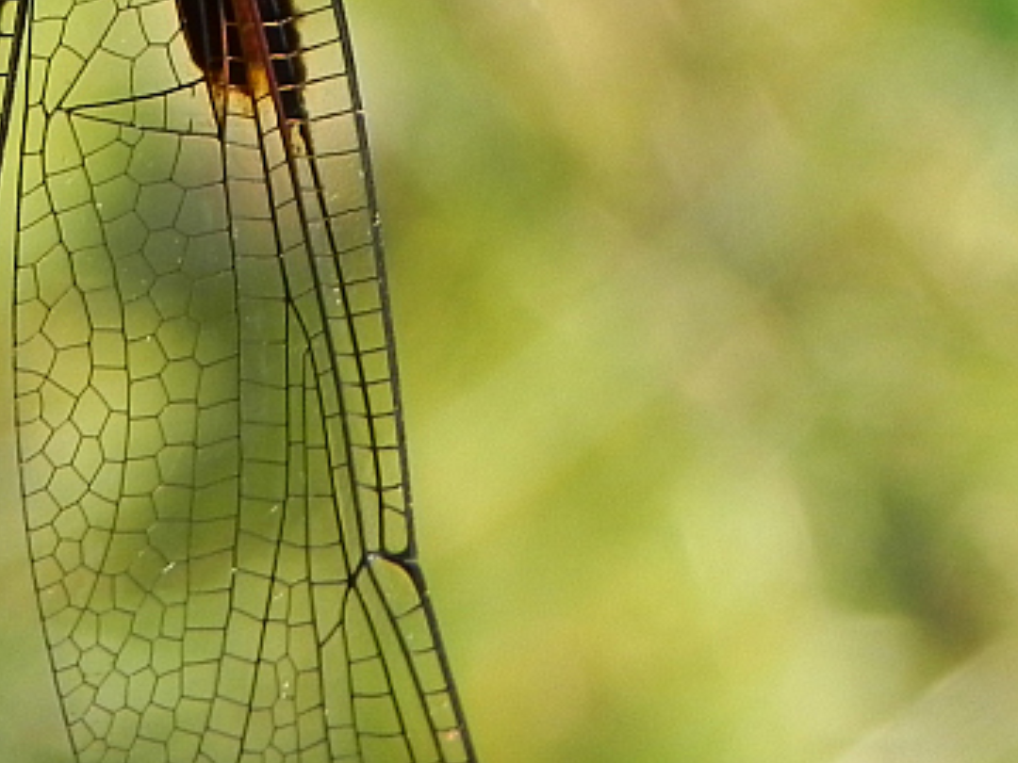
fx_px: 8793
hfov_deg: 6.6
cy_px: -237
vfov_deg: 4.9
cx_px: 3
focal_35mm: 299
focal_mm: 18.8
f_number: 5
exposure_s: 1/212
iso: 160
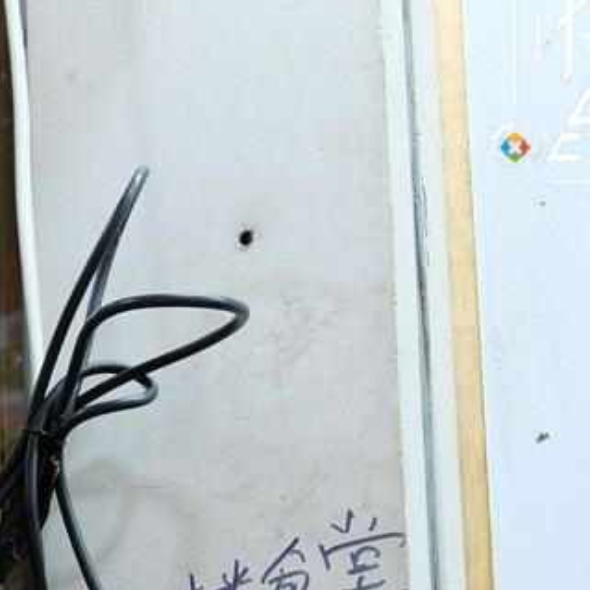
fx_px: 2083
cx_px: -716
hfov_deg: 13.1
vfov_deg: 15.1
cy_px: 851
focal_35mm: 108
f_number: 4
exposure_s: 1/30
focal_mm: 18
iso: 1250
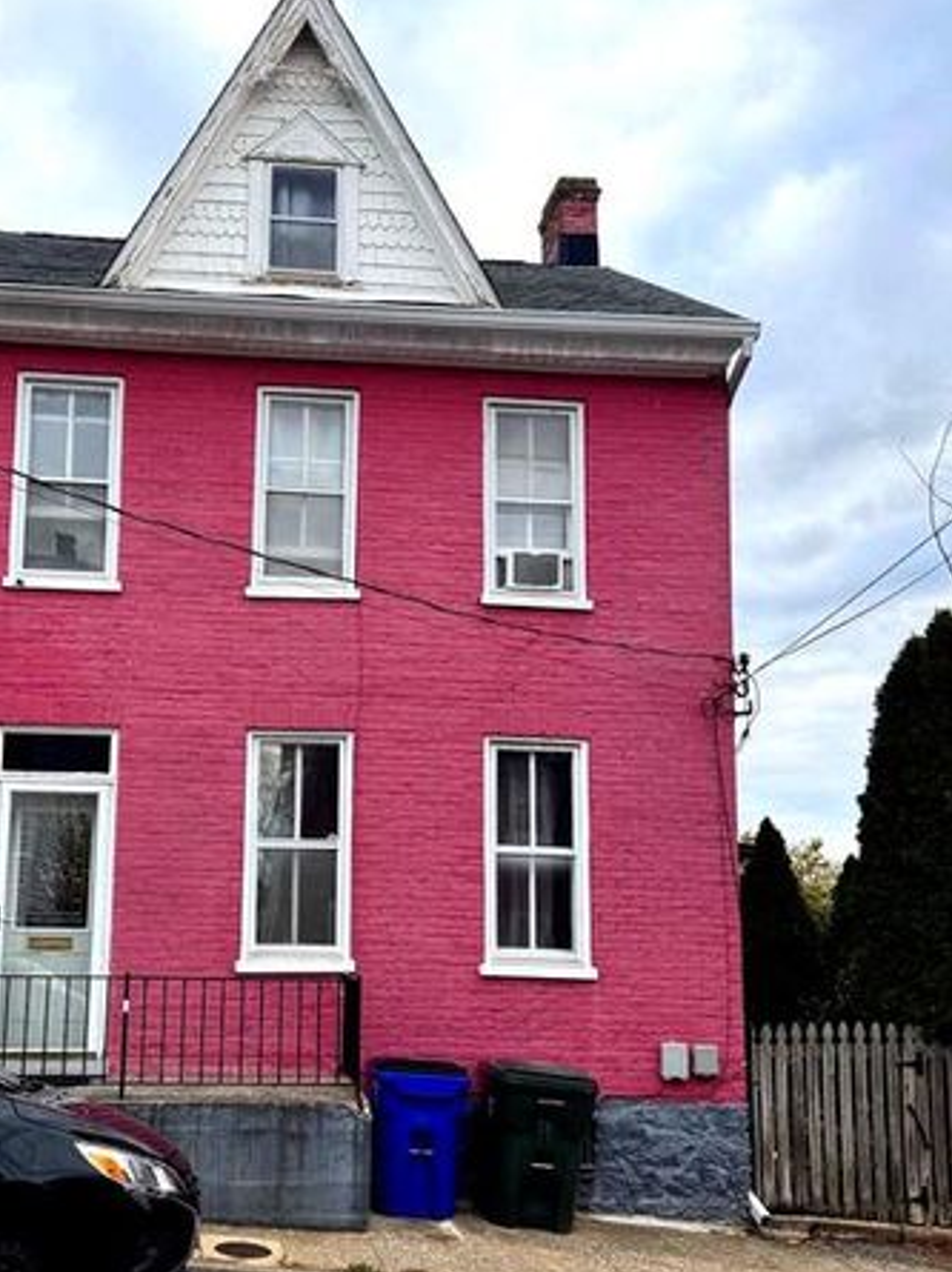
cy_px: 745
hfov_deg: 39.0
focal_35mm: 36
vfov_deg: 51.1
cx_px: 300
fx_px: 1322
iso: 80
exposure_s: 1/1010
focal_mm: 6.76
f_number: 1.78
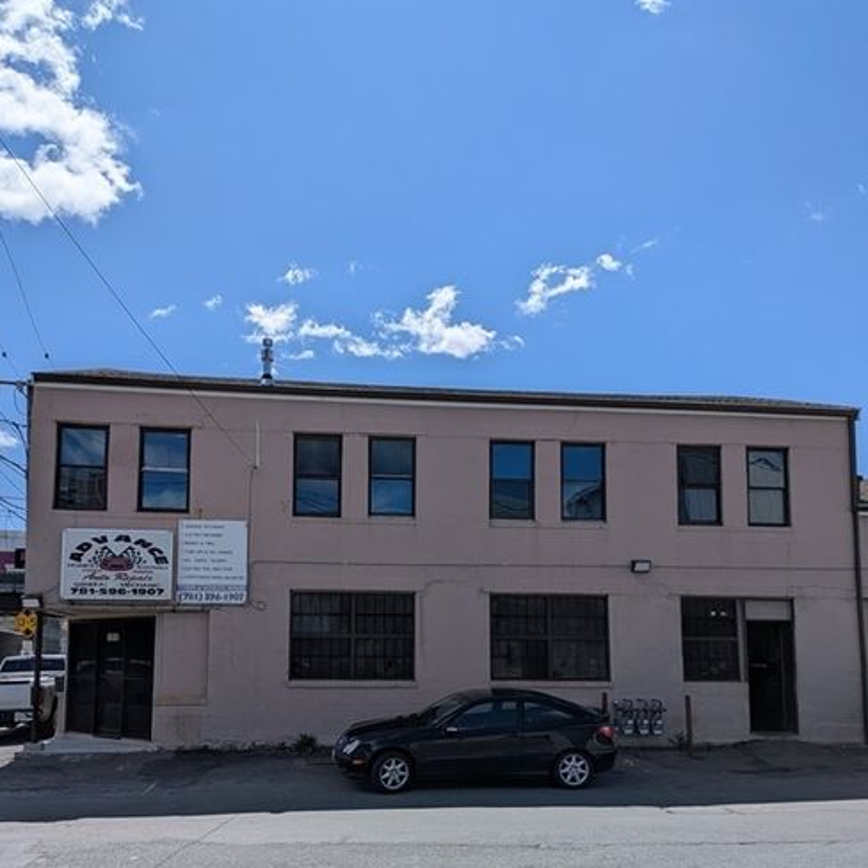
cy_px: 581
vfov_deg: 54.5
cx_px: 430
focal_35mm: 29
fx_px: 823
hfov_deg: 55.6
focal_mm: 4.53
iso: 30
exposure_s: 1/3425
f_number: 1.7
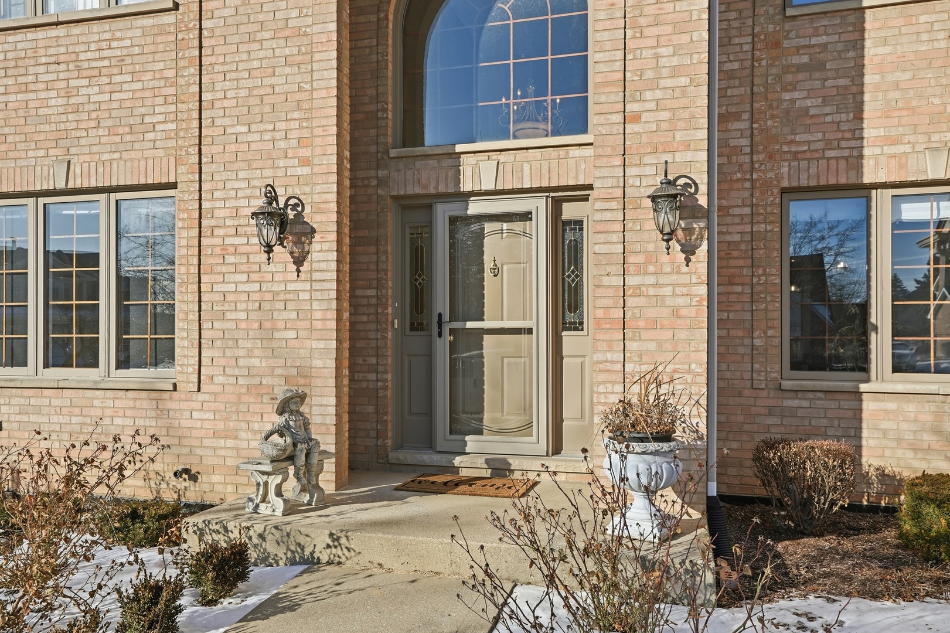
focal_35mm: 28
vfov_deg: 46.4
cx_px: 475
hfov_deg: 65.5
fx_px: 739
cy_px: 316
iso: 1000
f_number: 8
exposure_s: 1/8000
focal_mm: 28
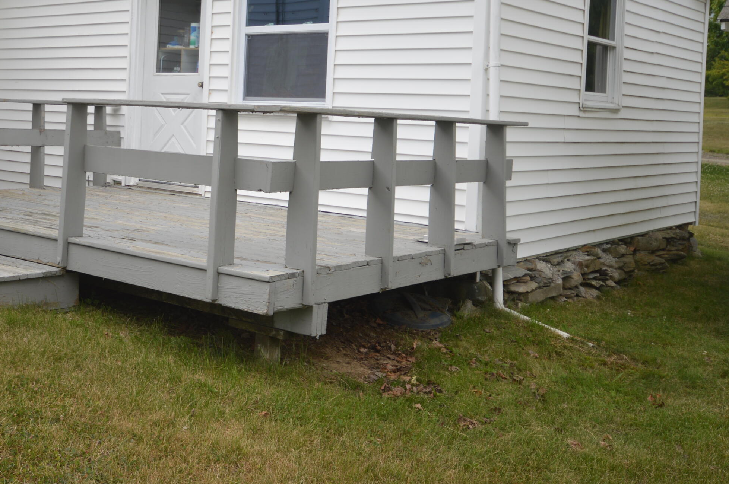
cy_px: 118
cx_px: 199
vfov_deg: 28.7
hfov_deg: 41.7
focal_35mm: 46
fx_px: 930
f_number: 6.3
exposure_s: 1/160
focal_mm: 20
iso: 100
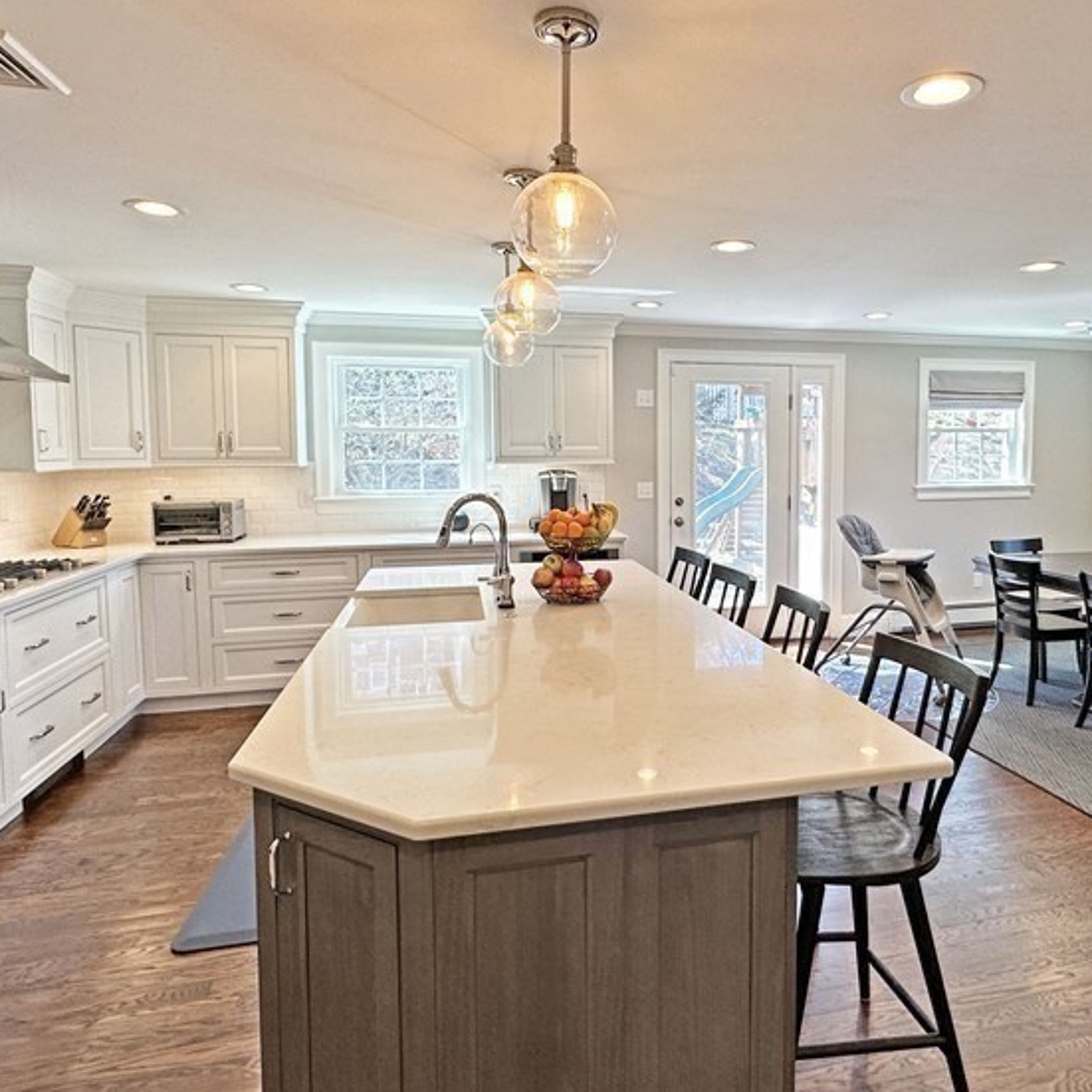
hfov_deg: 66.4
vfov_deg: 67.1
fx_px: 821
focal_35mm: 23
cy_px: 497
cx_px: 672
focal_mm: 2.22
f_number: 2.2
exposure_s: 1/120
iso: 80
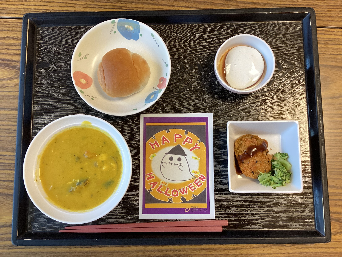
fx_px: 306
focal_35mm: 31
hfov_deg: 58.4
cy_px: 128
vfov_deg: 45.4
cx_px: 171
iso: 100
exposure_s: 1/50
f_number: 2.4
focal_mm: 3.3
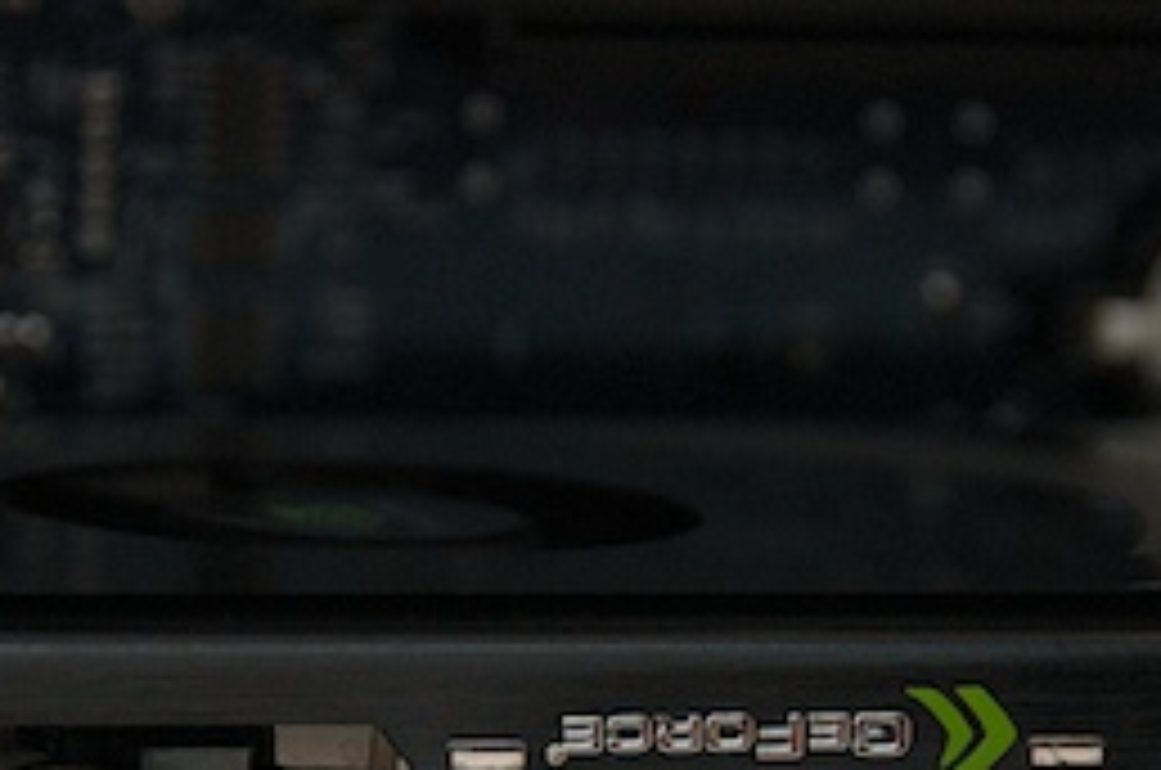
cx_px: 657
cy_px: 950
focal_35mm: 391
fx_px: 12594
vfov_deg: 3.5
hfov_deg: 5.3
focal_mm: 105
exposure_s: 1/60
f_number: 5.3
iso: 800
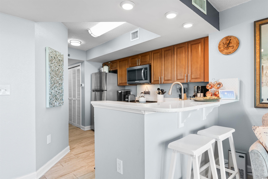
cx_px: 134
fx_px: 141
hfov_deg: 86.9
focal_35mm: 19
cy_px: 90
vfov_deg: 64.6
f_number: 5
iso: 100
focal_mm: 13
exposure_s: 1/2
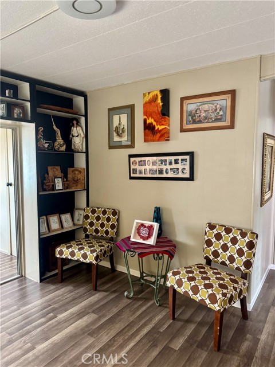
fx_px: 254
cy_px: 184
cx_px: 138
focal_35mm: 24
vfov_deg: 71.6
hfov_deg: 56.8
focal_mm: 6.76
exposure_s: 1/40
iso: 640
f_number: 1.78
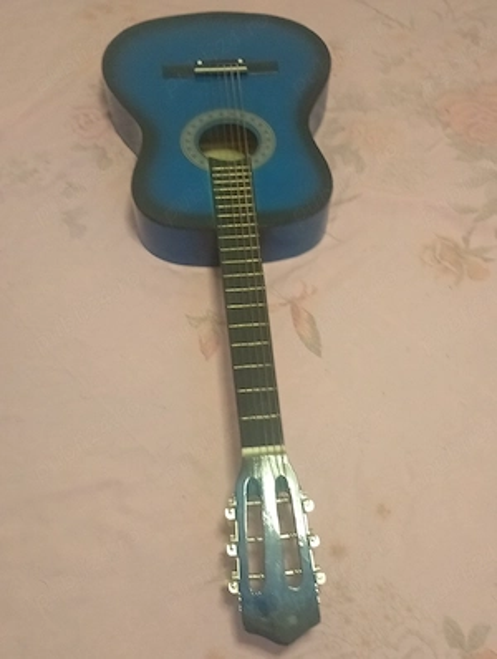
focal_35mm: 38
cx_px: 248
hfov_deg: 37.8
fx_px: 725
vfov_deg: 48.9
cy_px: 330
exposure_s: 1/33.3
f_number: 1.8
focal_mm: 3.84
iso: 568
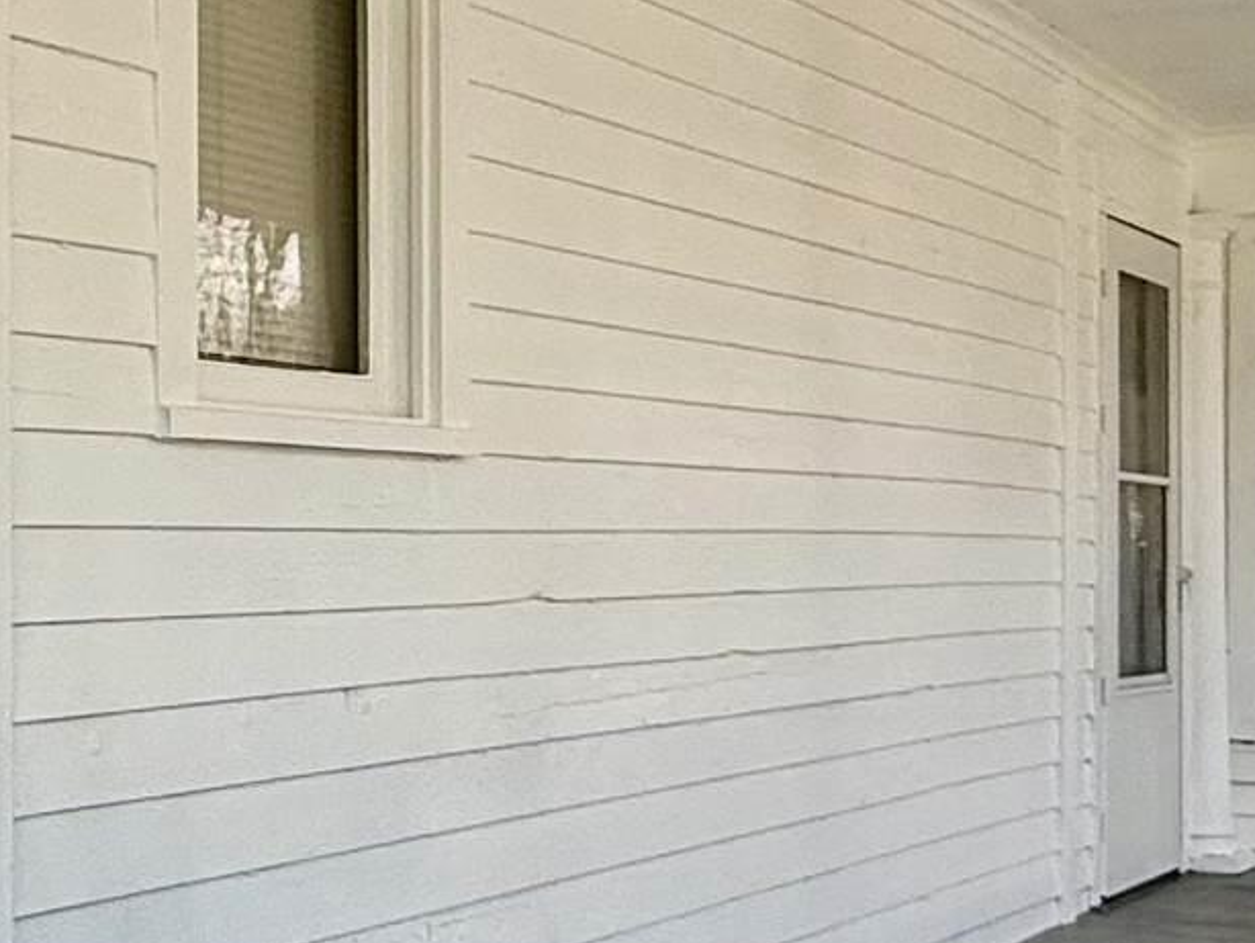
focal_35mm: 70
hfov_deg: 26.9
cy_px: 581
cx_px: 161
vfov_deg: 21.0
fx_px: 2539
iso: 50
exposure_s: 1/531
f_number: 2.2
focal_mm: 2.22
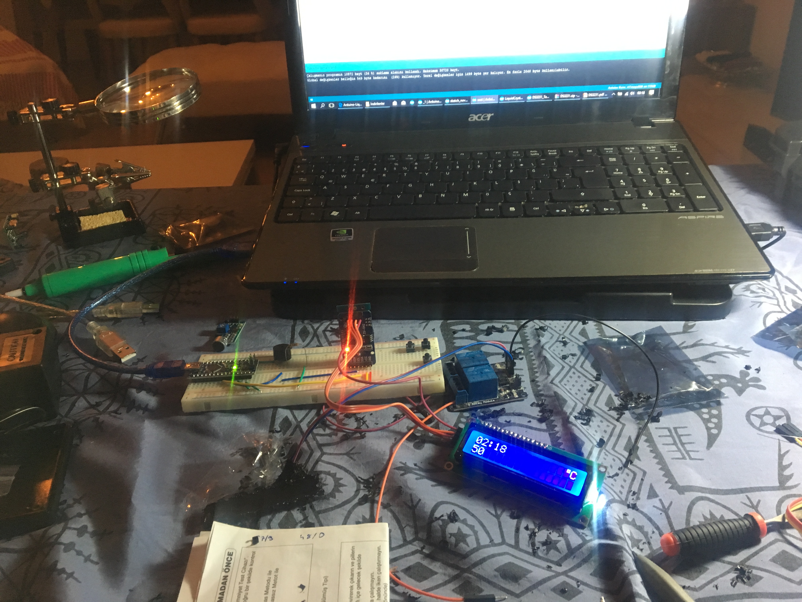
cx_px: 401
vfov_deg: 48.2
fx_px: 672
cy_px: 301
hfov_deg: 61.7
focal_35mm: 29
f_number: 2.2
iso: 200
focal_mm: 4.15
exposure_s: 1/33
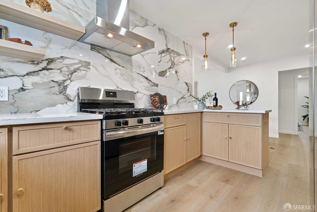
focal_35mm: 16
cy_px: 106
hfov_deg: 96.7
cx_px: 158
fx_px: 141
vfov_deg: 73.7
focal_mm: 16
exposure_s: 1
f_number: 14
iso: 250
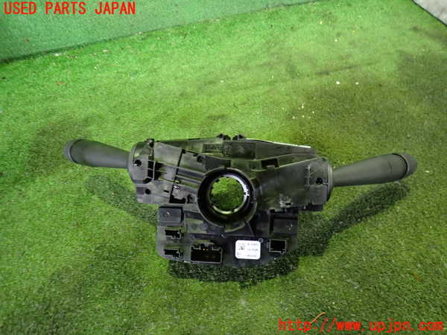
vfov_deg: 54.9
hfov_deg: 69.4
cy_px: 168
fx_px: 323
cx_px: 224
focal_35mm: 25
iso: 800
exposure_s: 1/30
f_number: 2
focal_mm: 4.5
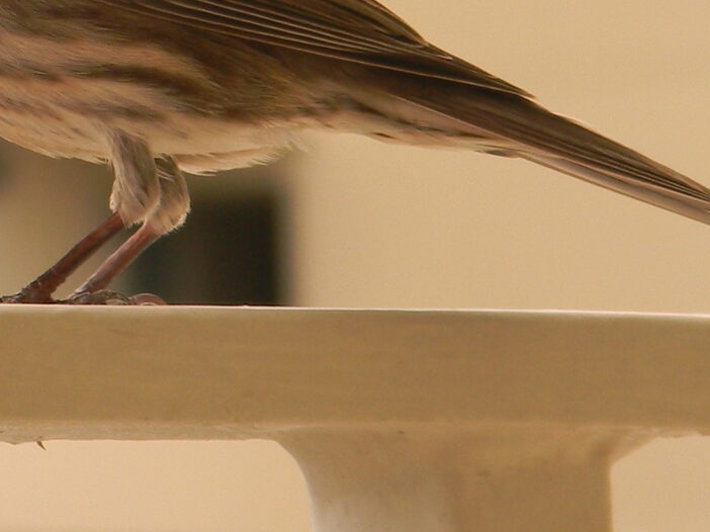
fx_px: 11072
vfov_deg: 2.7
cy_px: -131
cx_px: -105
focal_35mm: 540
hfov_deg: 3.7
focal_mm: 26.8
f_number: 5
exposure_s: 1/242
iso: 80
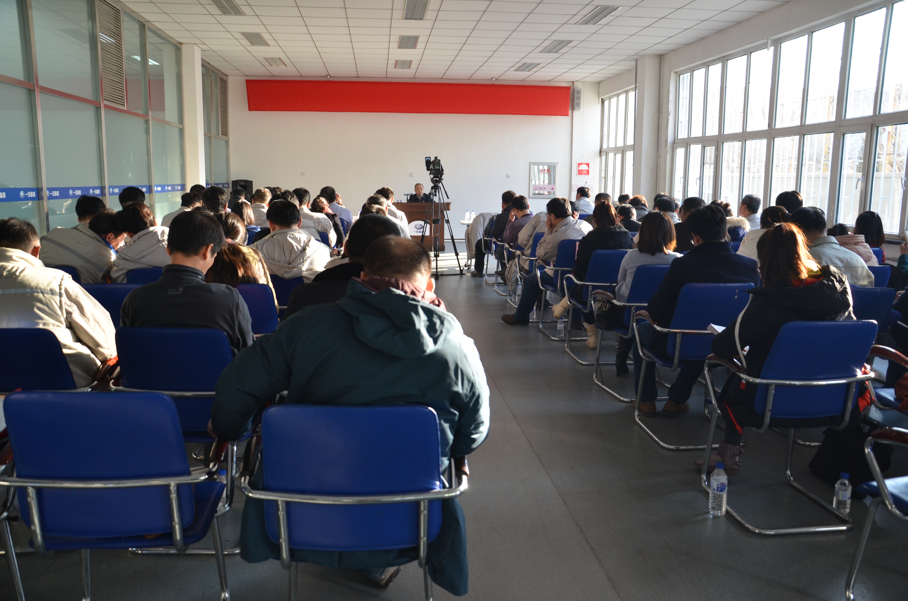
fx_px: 793
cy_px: 300
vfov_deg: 41.5
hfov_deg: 59.6
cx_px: 454
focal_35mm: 32
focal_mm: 21
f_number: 4.5
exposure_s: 1/80
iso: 400
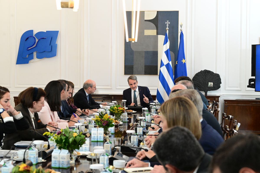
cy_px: 86
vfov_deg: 19.5
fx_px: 506
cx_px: 130
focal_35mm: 70
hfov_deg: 28.8
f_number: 6.3
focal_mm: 70
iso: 8000
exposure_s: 1/400
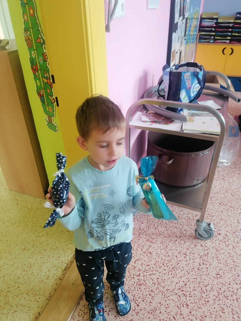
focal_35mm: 27
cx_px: 120
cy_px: 160
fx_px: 251
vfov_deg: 65.3
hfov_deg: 51.4
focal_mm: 4.75
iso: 500
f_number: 1.8
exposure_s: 1/33.3
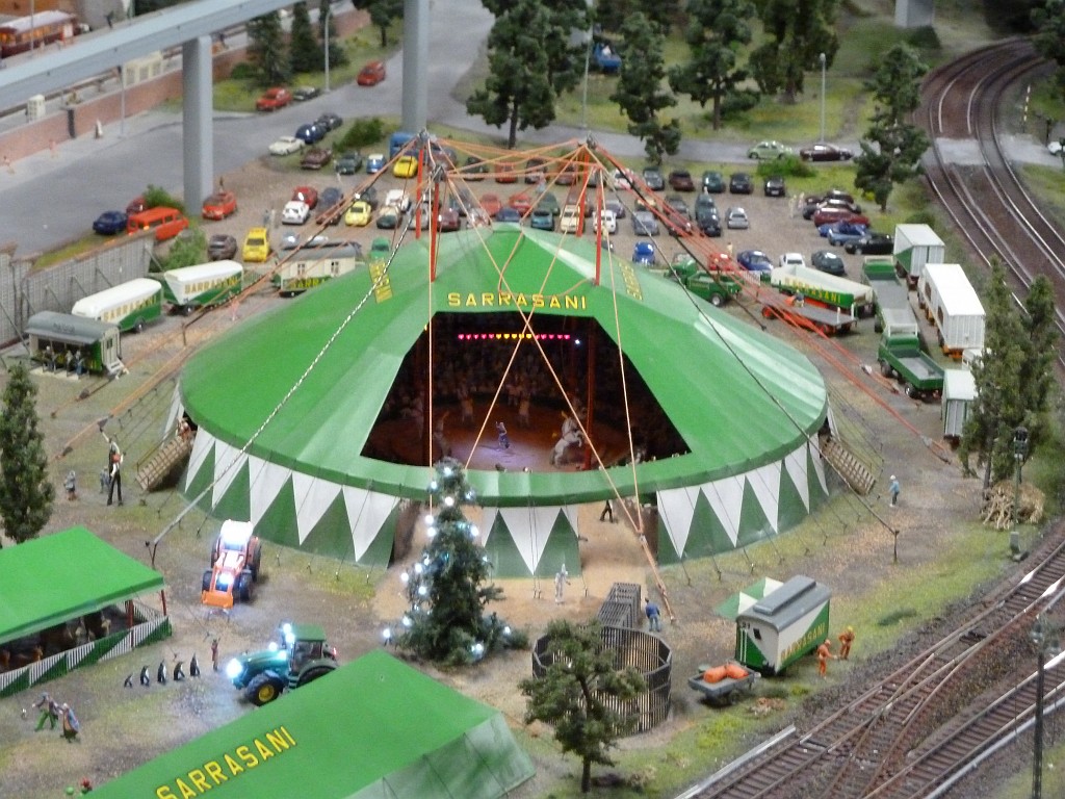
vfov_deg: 16.4
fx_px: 2769
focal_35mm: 90
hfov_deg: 21.8
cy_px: 400
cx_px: 532
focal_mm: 14.7
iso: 800
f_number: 4.3
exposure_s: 1/13
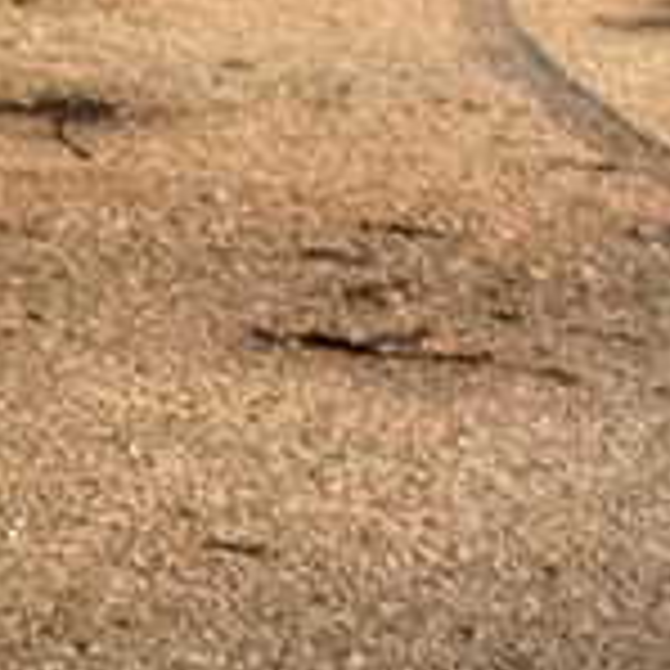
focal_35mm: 268
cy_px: -295
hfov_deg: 6.0
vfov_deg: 6.5
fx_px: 5869
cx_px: -1385
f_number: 1.78
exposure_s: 1/2331
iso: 64
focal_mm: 6.76
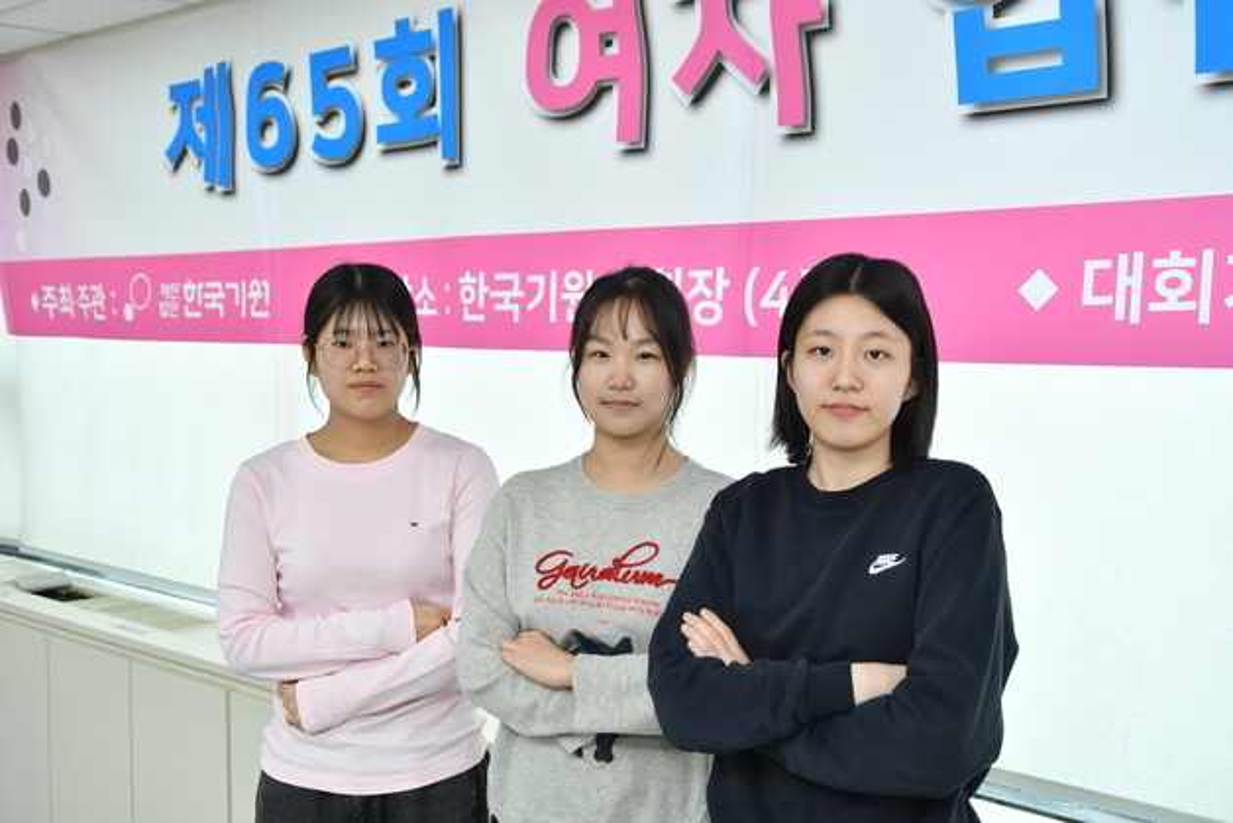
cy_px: 412
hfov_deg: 49.5
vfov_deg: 34.2
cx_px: 616
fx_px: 1336
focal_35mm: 39
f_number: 3.2
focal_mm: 26
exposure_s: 1/250
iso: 640
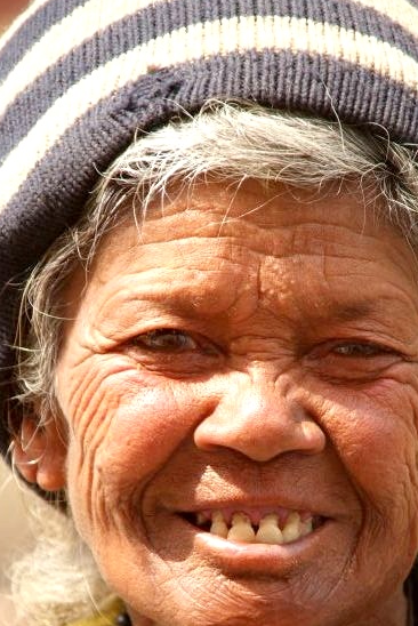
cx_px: 278
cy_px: 391
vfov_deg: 4.7
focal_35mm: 438
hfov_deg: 3.1
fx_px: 7618
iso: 160
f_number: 6.3
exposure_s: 1/125
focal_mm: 200
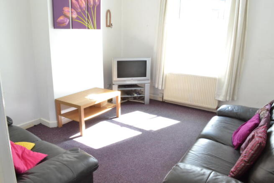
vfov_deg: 48.0
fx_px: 206
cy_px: 92
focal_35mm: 27
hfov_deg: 67.4
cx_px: 137
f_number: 22
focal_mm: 18
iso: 100
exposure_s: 3
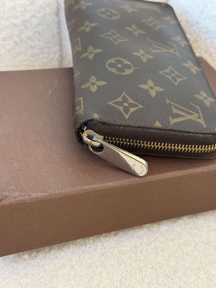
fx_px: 424
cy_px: 139
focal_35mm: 51
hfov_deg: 28.6
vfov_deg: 37.5
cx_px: 105
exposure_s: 1/100
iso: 160
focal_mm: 6.76
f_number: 1.78
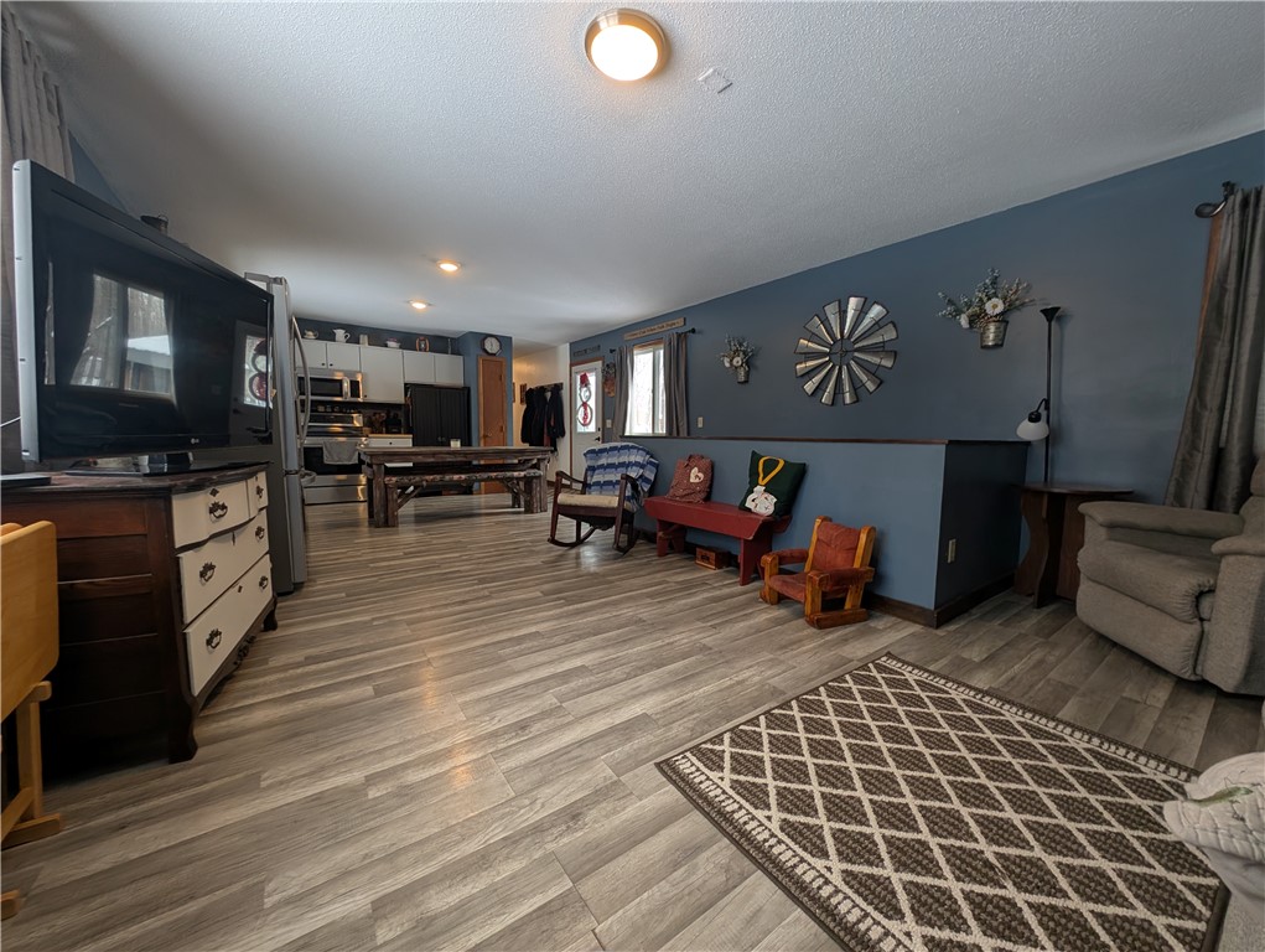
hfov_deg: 110.5
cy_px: 476
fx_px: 439
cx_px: 632
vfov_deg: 94.6
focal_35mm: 12
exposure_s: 1/60
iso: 65
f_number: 1.95
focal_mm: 2.23
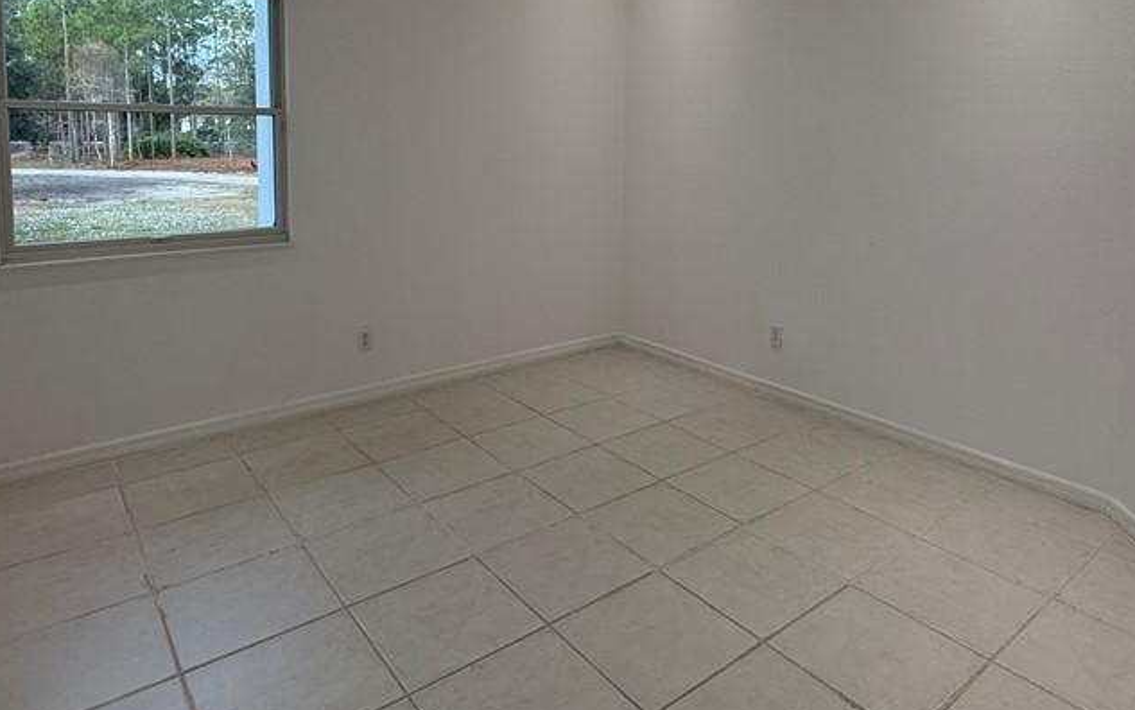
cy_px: 190
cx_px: 611
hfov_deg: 74.7
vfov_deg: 49.4
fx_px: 743
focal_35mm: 24
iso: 64
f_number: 2.2
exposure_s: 1/152
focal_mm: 2.22
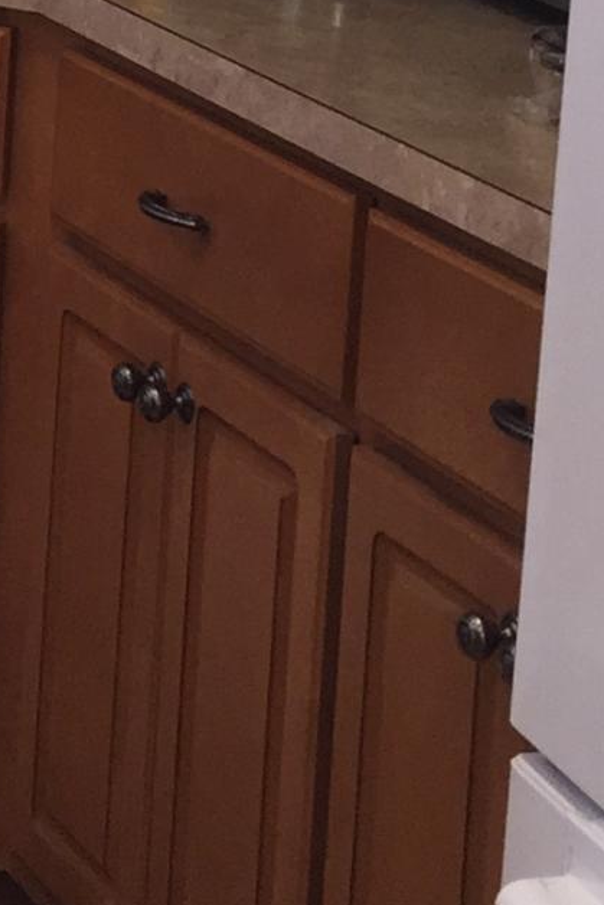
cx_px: -876
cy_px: -346
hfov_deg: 8.6
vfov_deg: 13.6
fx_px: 3622
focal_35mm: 144
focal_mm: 4.15
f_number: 2.2
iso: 50
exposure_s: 1/30
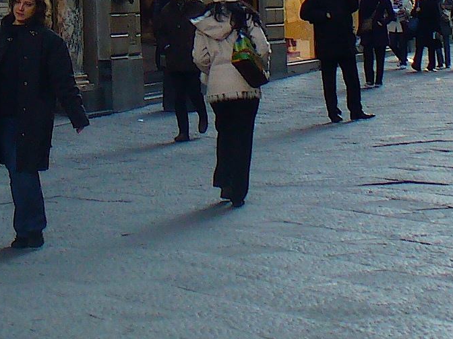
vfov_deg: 9.2
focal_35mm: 155
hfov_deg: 12.7
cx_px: 57
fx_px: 2028
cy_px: -231
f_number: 2.8
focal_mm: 6.1
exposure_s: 1/125
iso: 80
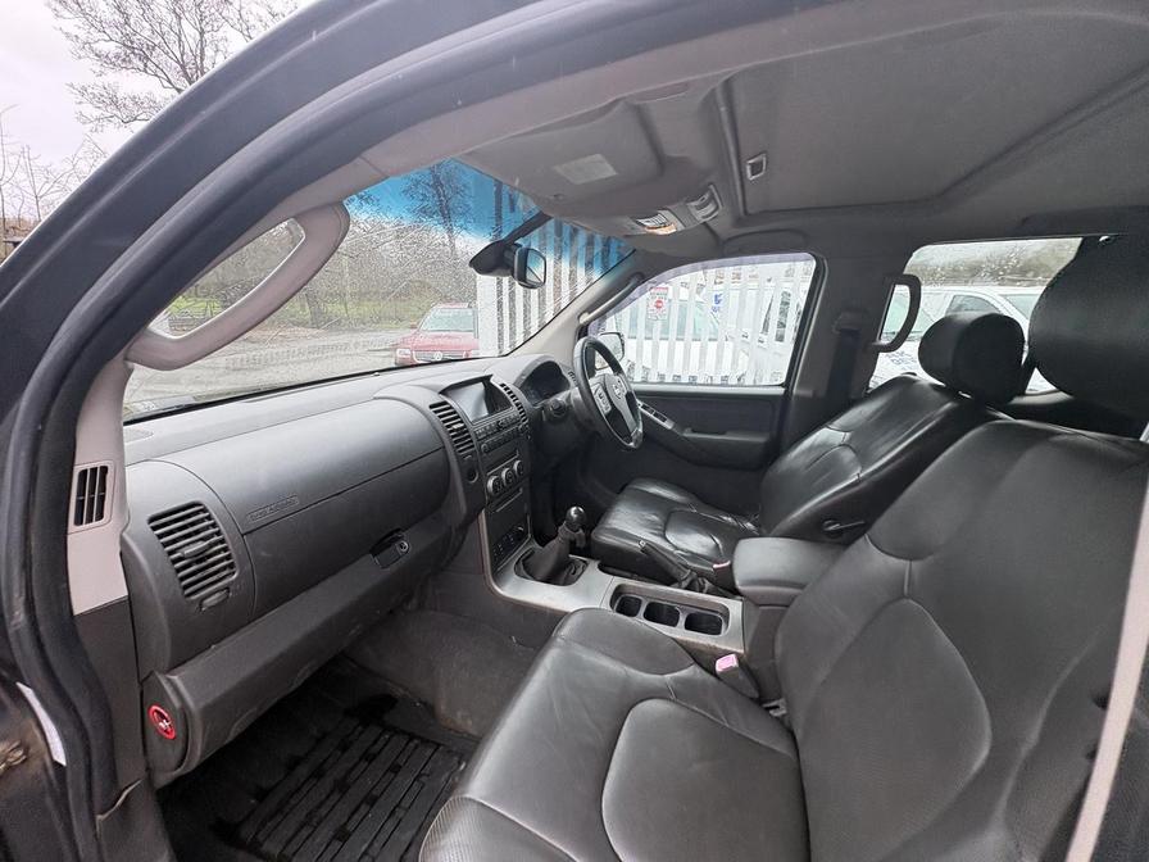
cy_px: 431
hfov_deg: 102.1
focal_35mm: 14
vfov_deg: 85.7
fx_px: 465
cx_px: 574
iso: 64
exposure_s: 1/110
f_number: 2.2
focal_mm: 2.22
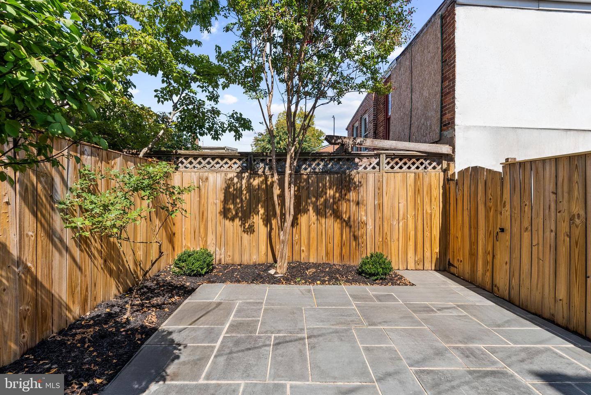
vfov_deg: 73.8
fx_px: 263
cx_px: 296
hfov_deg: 96.7
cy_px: 198
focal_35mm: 16
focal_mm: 16
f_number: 13
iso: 200
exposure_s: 1/125
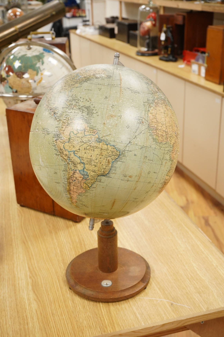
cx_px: 112
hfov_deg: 31.1
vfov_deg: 45.5
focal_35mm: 43
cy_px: 168
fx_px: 402
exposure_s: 1/100
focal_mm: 43
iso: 4000
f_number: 8
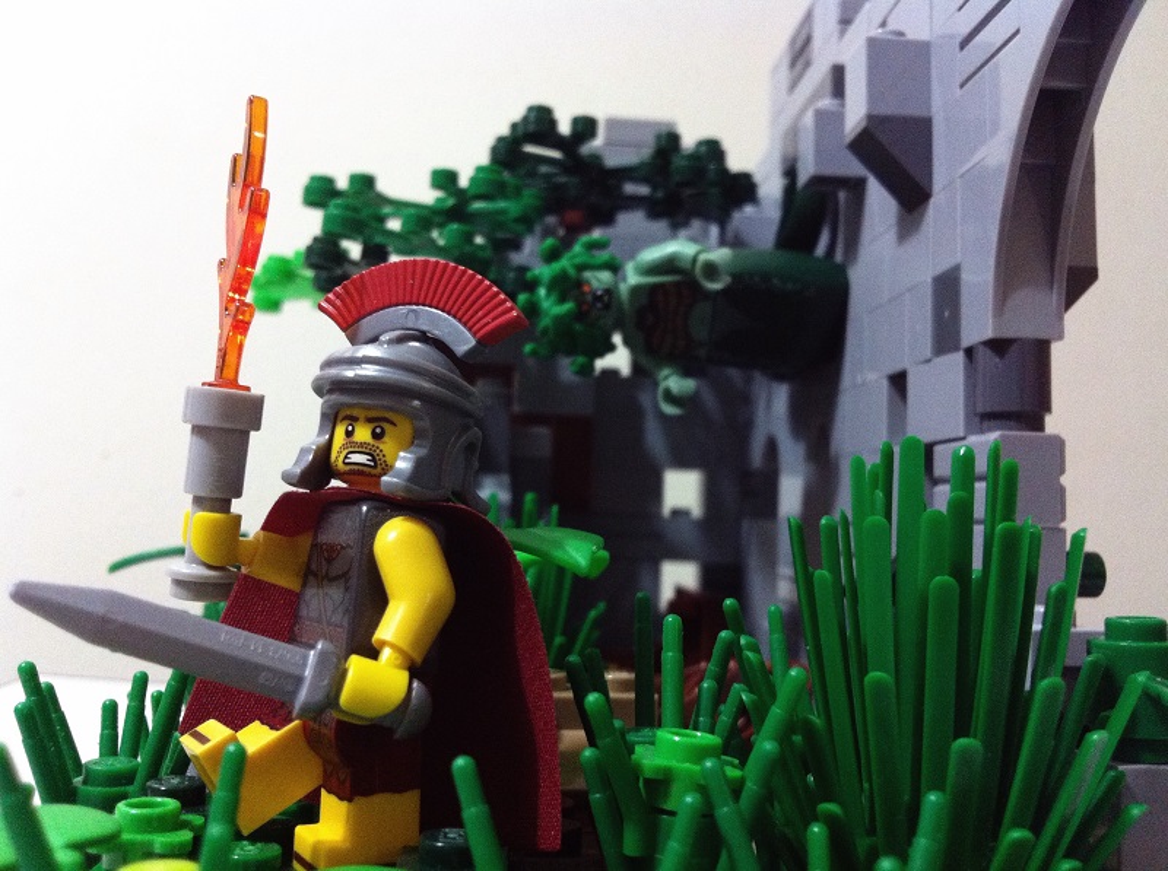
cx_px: 584
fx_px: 1179
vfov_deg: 40.6
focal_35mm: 35
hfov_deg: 52.7
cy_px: 436
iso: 400
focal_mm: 3.85
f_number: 2.8
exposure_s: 1/15
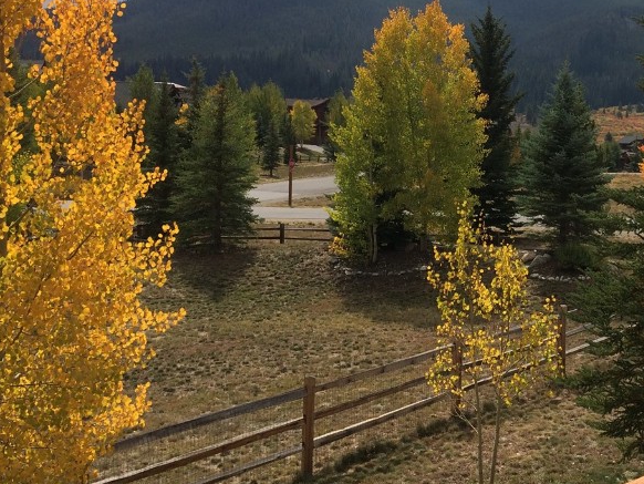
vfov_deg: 28.5
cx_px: 529
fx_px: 949
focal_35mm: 51
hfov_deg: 36.0
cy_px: 184
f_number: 2.2
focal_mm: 4.15
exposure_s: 1/3731
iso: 32
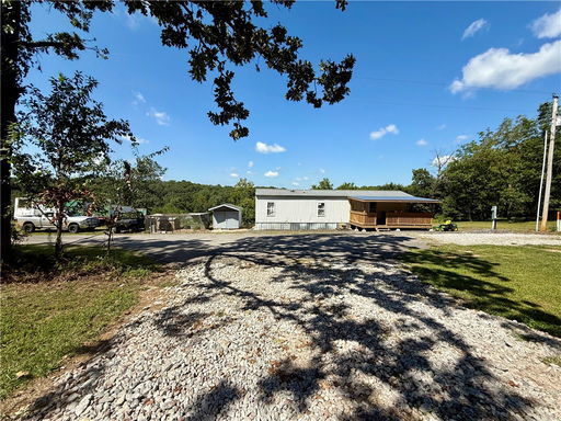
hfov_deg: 102.1
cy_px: 210
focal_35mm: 14
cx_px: 280
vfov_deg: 85.7
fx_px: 227
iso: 50
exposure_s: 1/2237
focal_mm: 2.22
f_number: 2.2
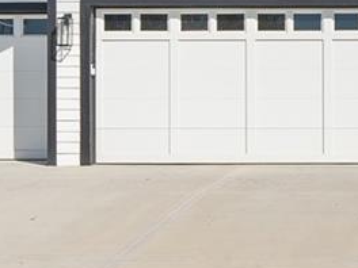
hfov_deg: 17.2
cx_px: 430
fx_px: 1132
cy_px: 99
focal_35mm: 109
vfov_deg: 13.5
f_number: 2.8
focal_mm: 29.4
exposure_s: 1/8000
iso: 640
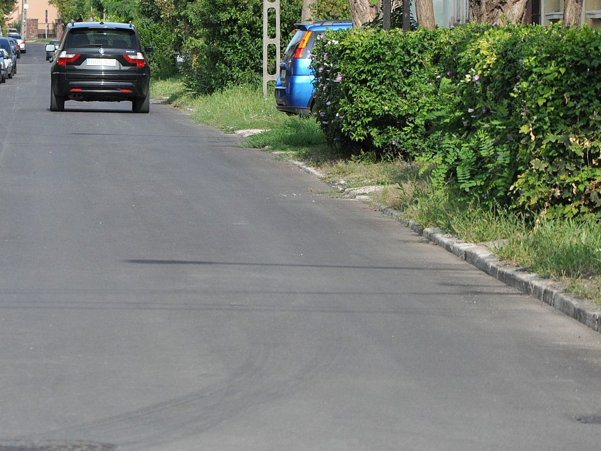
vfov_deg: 5.3
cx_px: 129
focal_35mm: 279
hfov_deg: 7.1
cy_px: 99
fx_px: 4842
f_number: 5.6
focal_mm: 105
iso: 800
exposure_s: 1/2500
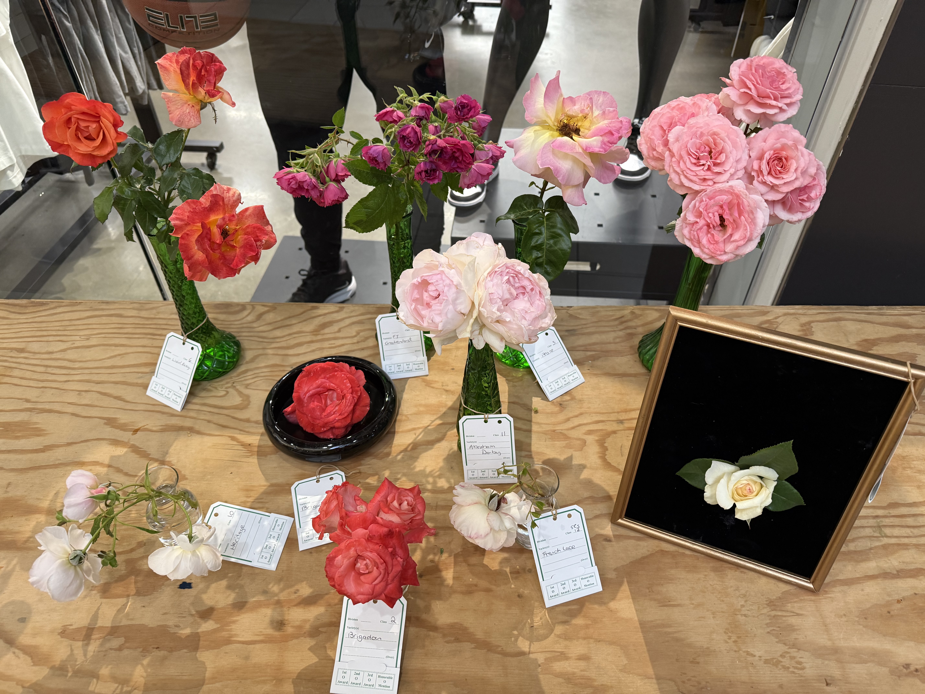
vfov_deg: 56.8
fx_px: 641
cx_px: 462
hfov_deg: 71.6
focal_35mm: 24
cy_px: 347
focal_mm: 6.76
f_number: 1.78
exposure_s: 1/60
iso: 200
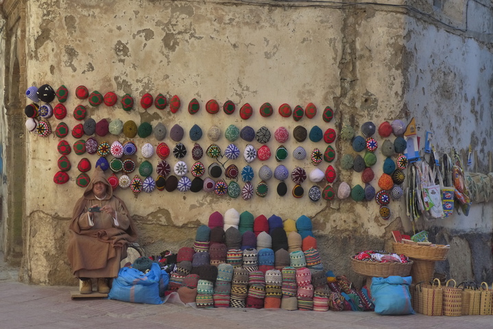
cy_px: 164
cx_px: 246
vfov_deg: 22.6
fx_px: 822
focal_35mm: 60
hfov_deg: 33.4
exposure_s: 1/800
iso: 400
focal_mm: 11.8
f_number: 2.8
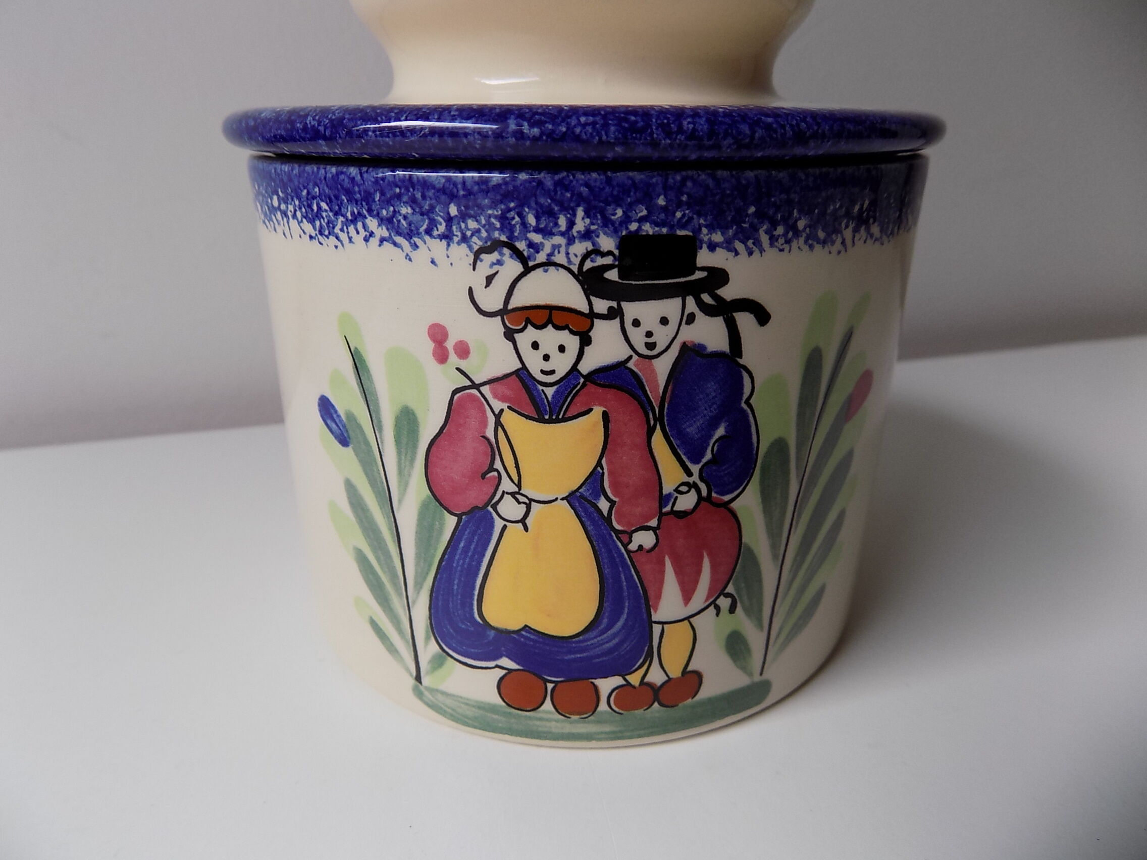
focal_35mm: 23
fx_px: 762
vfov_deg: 58.9
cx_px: 574
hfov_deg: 73.9
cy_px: 430
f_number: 3.1
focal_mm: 4
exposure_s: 1/30
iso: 80
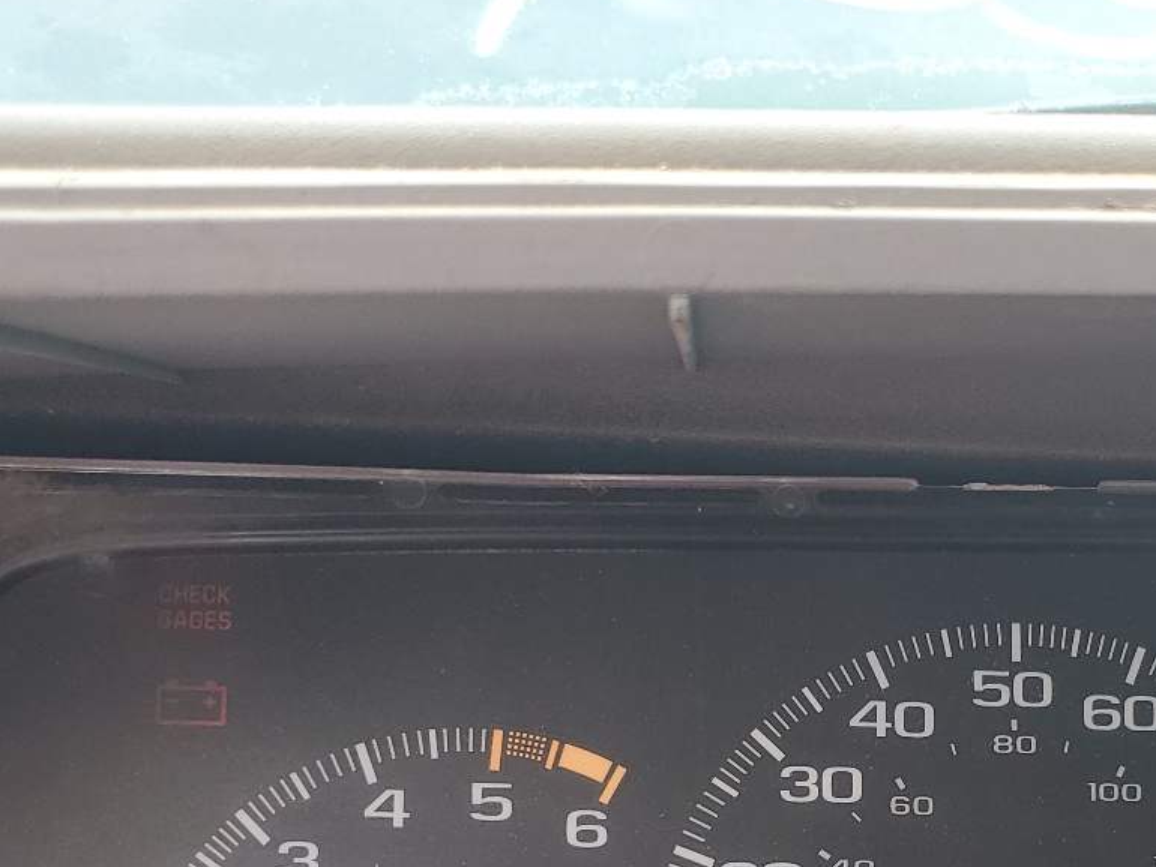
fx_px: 1804
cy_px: 856
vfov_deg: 25.8
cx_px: 935
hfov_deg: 34.4
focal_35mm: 54
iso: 50
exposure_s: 1/152
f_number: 1.5
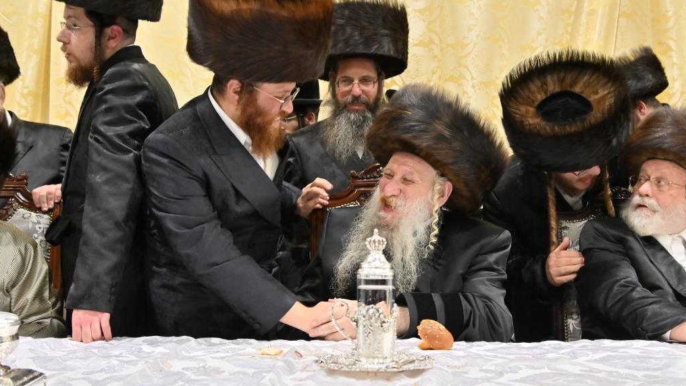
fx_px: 691
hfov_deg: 52.8
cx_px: 343
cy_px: 201
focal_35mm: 38
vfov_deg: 31.2
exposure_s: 1/125
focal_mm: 24
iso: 800
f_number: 4
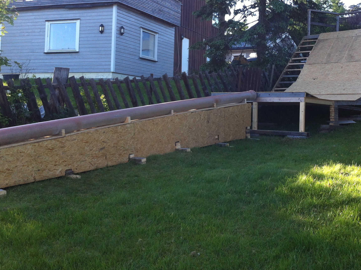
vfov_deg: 27.8
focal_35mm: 52
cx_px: 211
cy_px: 86
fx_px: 541
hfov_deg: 36.8
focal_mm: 3.85
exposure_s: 1/160
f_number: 2.8
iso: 80
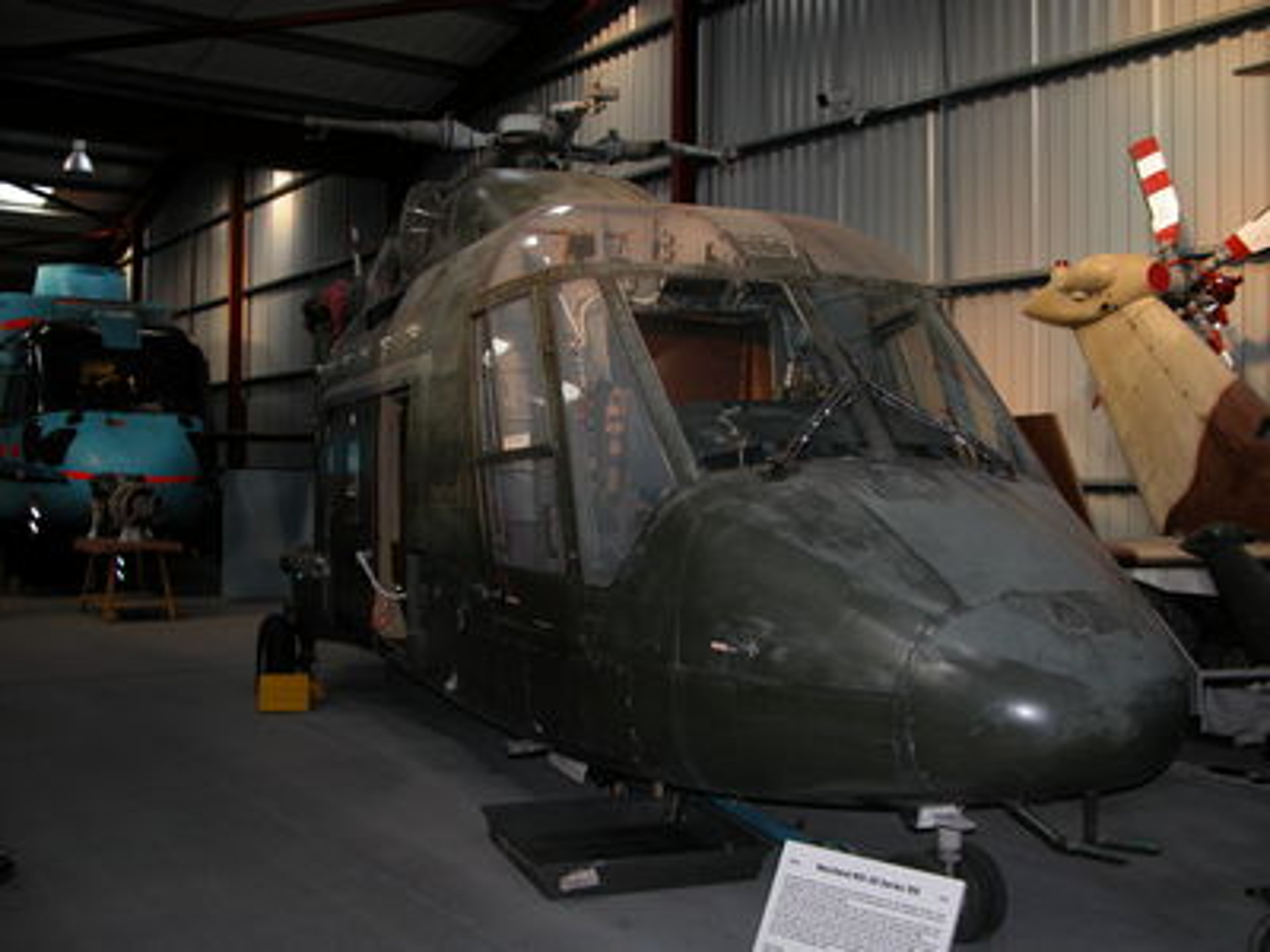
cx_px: 635
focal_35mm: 35
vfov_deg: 40.7
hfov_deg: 52.6
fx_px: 1284
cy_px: 476
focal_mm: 8.9
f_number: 2.8
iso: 100
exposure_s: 1/60
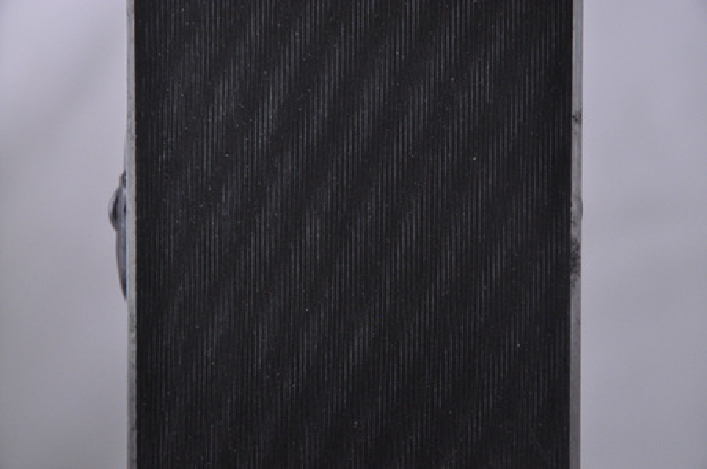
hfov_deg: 13.1
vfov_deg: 8.7
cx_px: 354
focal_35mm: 158
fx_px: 3090
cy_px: 234
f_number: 9.5
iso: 3200
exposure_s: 1/125
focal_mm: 105
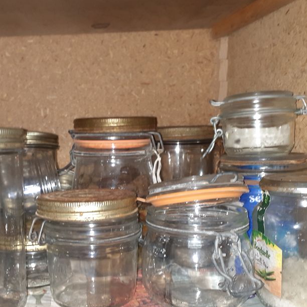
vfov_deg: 42.7
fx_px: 391
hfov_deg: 42.4
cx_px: 106
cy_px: 179
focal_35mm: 39
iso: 1000
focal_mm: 3.6
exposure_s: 1/17
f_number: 1.9
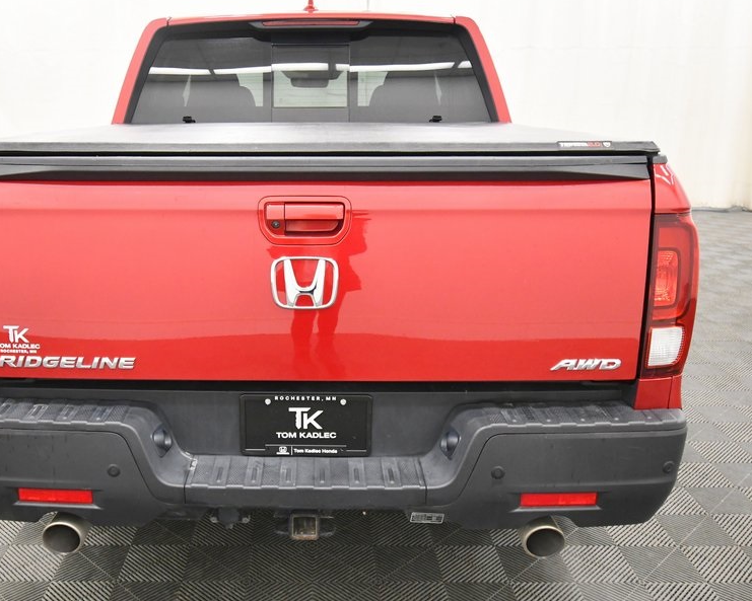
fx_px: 779
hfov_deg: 51.2
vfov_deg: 42.2
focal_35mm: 35
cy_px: 298
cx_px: 303
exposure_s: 1/125
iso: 2200
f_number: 5.6
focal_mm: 18
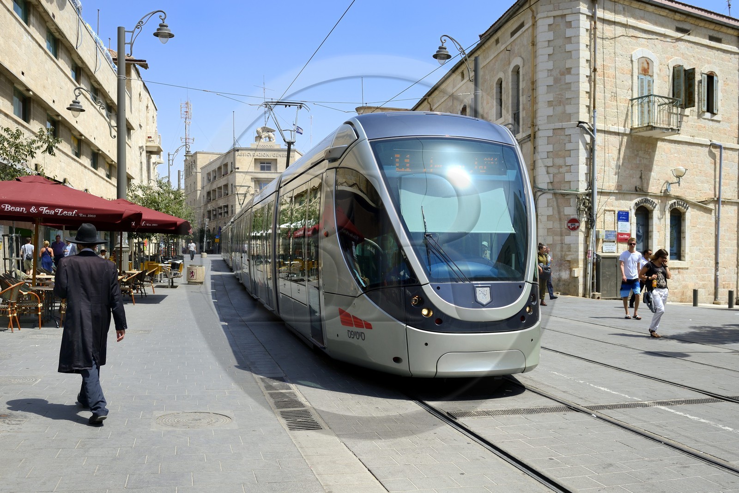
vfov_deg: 42.3
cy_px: 246
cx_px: 370
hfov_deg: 60.3
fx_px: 636
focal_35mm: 31
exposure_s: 1/400
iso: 100
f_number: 6.3
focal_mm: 31
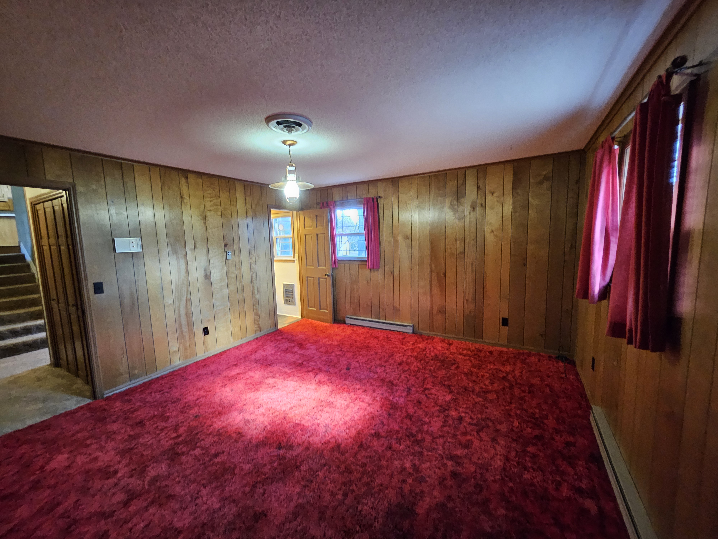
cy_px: 270
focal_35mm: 13
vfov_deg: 89.9
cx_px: 359
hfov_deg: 106.2
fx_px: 270
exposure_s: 1/30
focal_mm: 1.74
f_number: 2.2
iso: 500
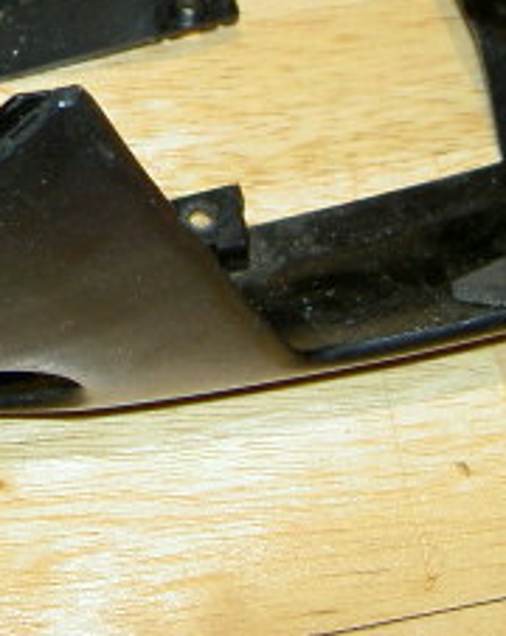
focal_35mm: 108
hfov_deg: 14.1
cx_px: 65
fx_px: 2027
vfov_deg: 17.4
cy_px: -17
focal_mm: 8
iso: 100
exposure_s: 1/59.5
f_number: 2.8
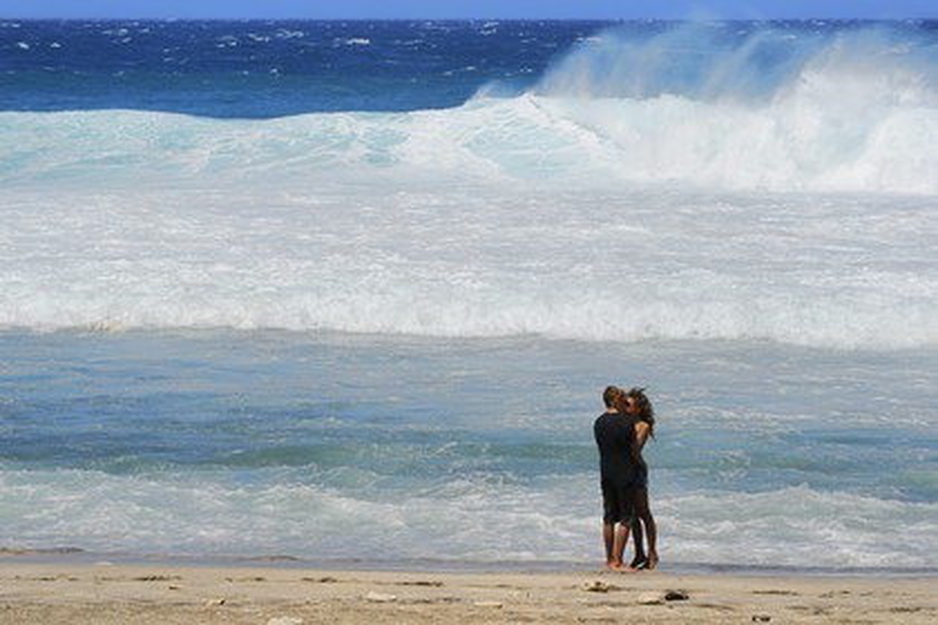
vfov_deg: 9.5
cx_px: 469
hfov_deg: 14.2
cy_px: 312
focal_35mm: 145
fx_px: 3778
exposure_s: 1/320
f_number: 16
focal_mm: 145
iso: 200
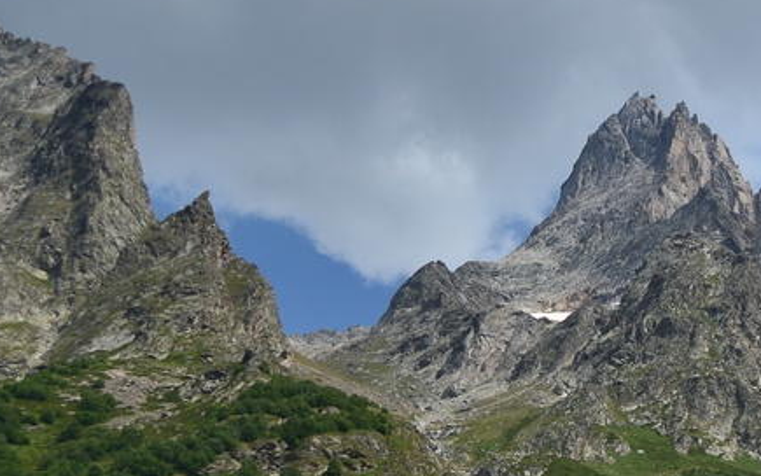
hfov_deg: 15.9
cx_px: 796
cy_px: 552
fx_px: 2655
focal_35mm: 128
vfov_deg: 10.1
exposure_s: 1/1000
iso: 100
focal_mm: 26
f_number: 4.5
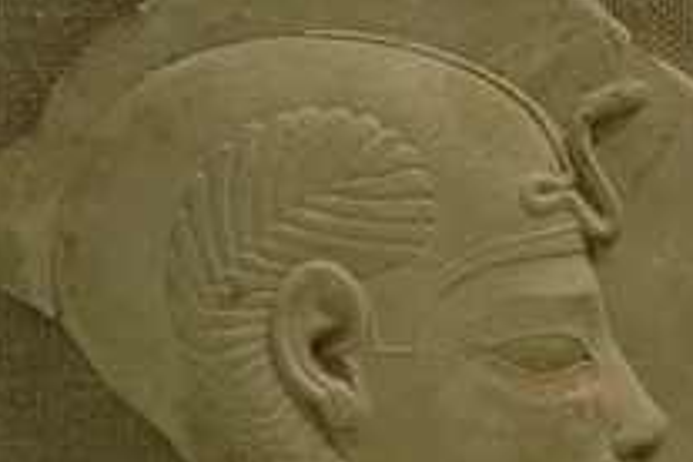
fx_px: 3676
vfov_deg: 7.2
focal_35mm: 191
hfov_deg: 10.7
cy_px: 184
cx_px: 506
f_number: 5
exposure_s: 1/80
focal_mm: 60
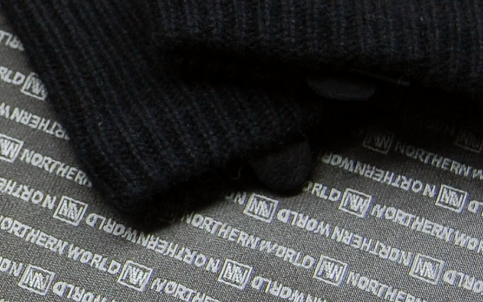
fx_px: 2067
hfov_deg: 12.7
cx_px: -205
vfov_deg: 8.3
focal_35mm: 157
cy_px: 5
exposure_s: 1/80
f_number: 4.5
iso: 400
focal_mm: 28
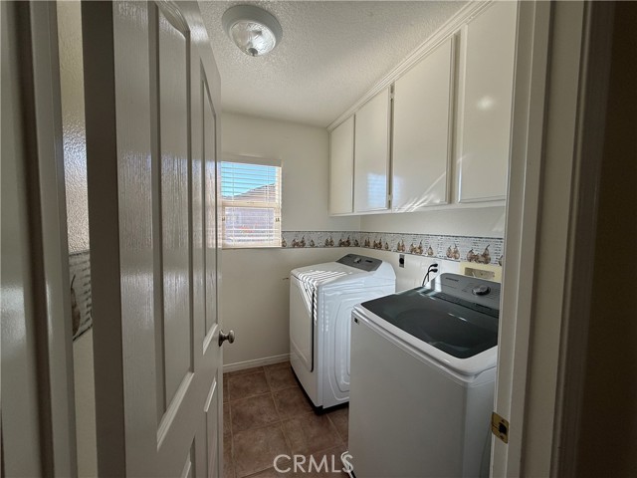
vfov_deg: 85.7
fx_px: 258
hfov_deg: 102.1
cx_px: 318
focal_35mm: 14
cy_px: 239
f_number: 2.2
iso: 50
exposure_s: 1/273
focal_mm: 2.22
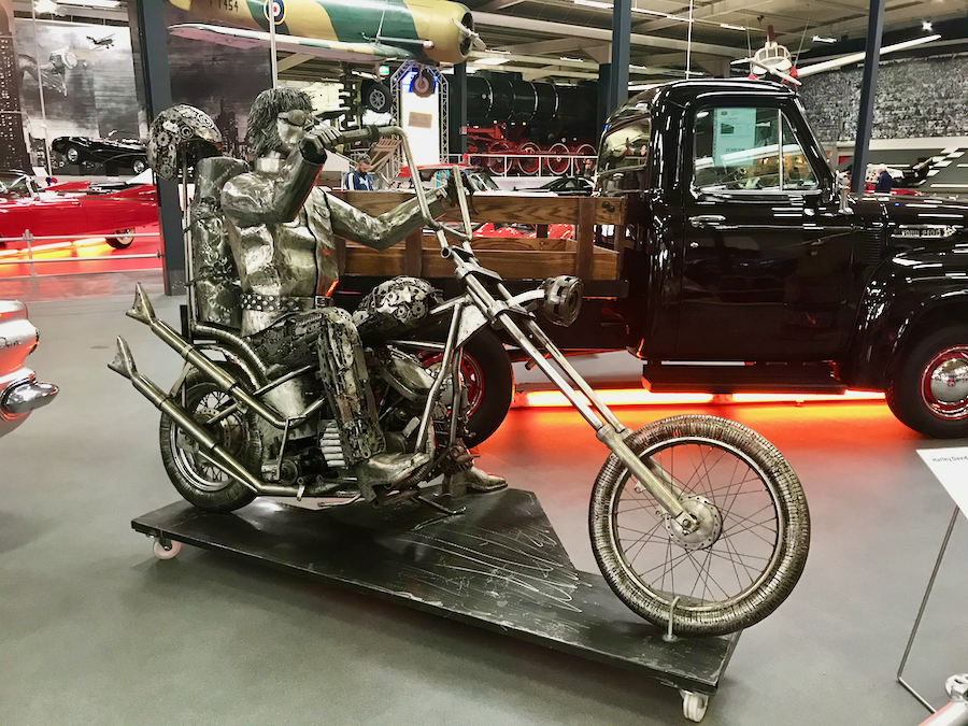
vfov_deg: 49.7
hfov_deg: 63.4
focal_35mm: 28
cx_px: 484
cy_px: 363
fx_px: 783
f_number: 1.8
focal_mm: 3.99
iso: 100
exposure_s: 1/17
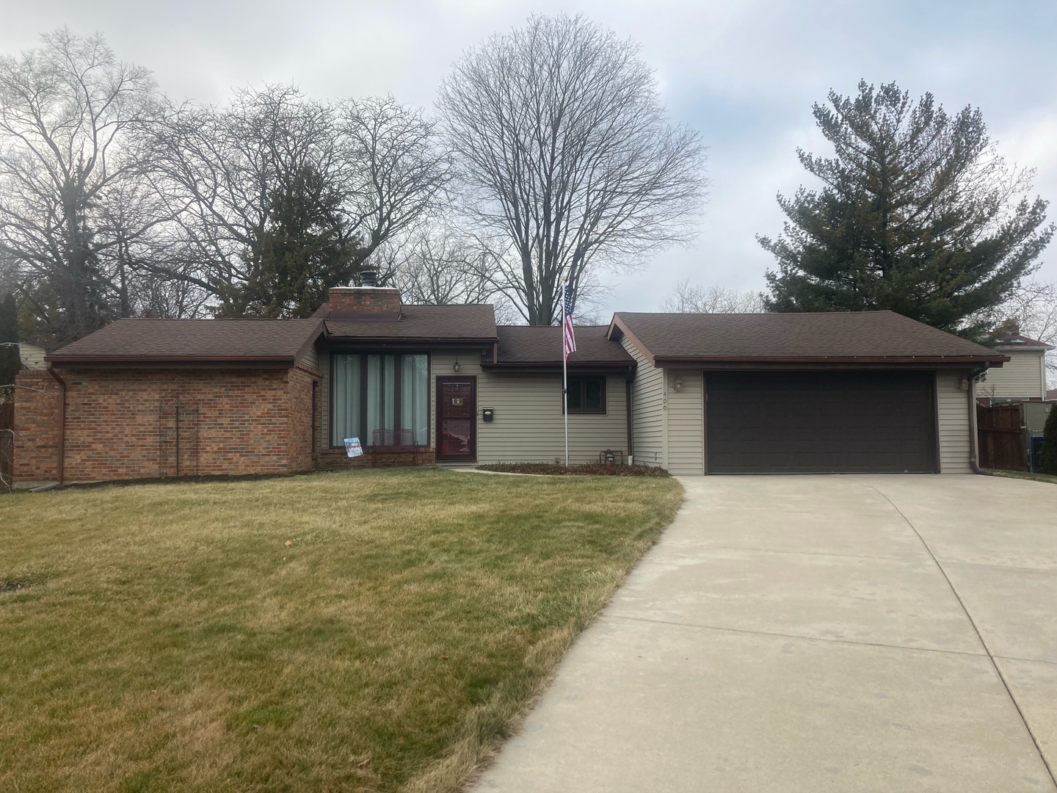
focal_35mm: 28
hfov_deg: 63.4
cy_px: 396
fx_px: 855
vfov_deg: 49.7
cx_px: 528
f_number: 1.8
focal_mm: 3.99
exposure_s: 1/991
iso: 20
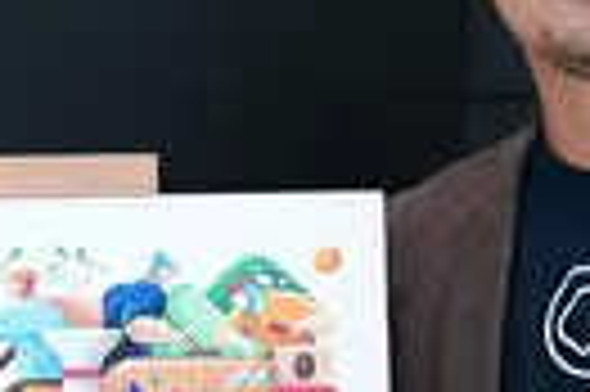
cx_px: -90
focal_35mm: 250
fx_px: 4092
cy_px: 518
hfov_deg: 8.2
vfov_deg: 5.4
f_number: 2.8
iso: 2000
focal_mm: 42
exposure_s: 1/125
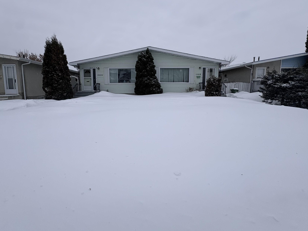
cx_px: 146
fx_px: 151
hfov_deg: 91.0
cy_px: 105
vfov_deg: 74.6
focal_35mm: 17
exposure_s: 1/3717
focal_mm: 2.22
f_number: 2.2
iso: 50
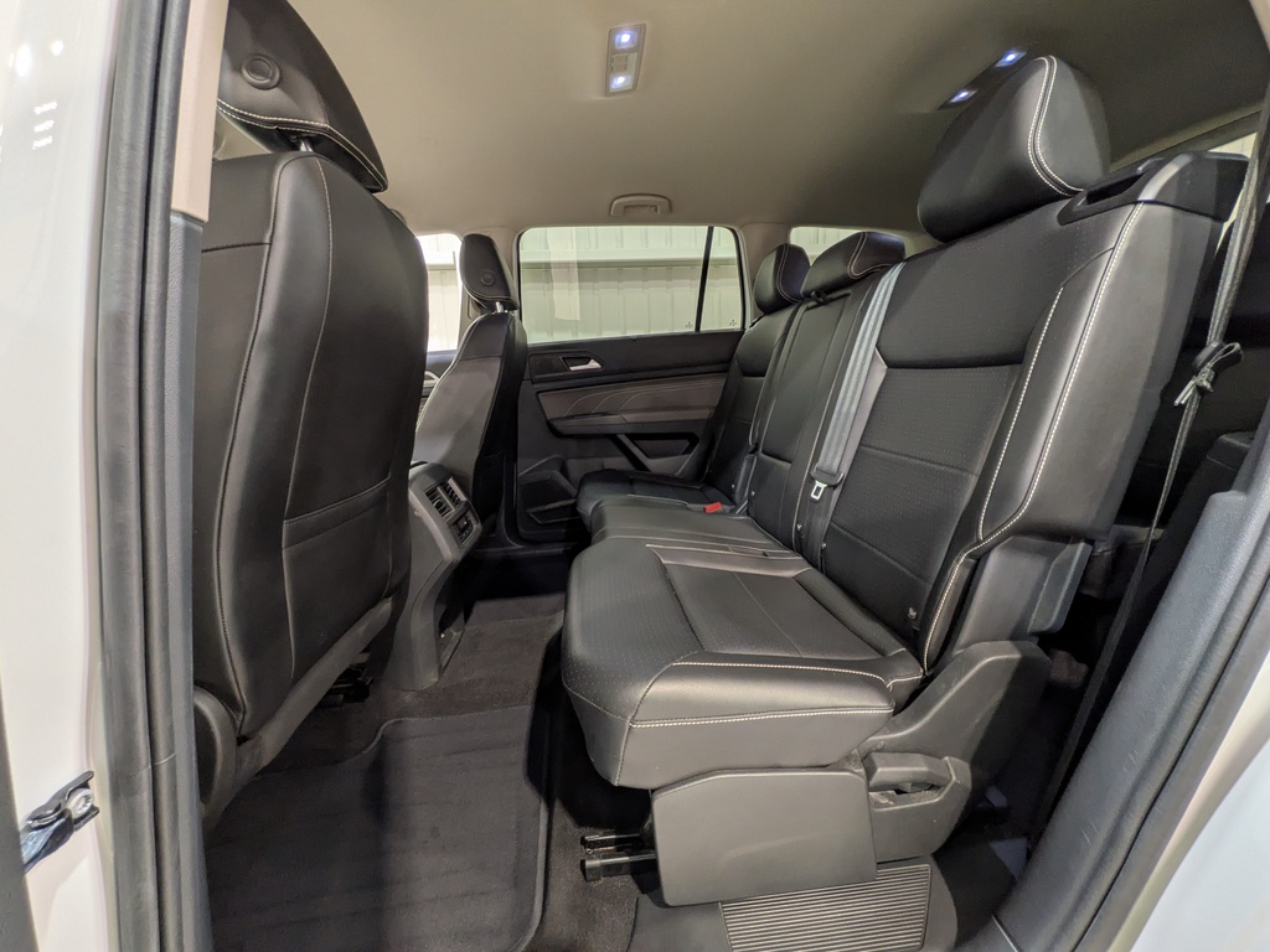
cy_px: 476
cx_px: 635
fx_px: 514
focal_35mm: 14
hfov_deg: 102.1
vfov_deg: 85.7
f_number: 2.2
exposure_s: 1/25
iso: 82
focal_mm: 1.83
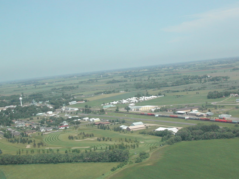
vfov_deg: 20.4
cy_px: 90
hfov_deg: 27.0
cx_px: 120
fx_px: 497
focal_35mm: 72
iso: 100
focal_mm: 15.3
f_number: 10.4
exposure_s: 1/107
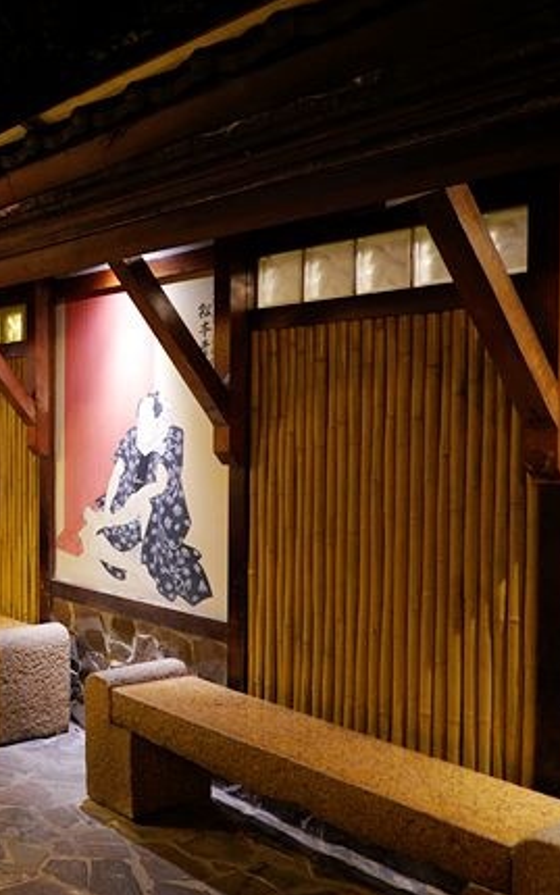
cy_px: 446
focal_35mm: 37
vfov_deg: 52.7
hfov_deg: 30.6
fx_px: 903
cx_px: -62
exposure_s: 1/10
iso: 800
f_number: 2.8
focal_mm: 9
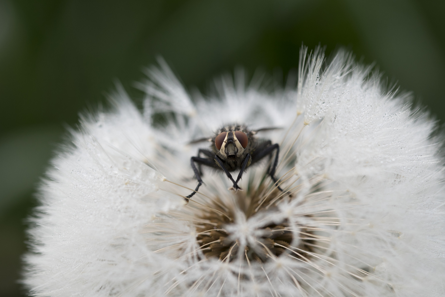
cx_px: 222
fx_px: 1947
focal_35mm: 158
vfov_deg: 8.7
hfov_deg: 13.0
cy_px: 148
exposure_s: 1/250
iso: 200
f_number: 10
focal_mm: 105
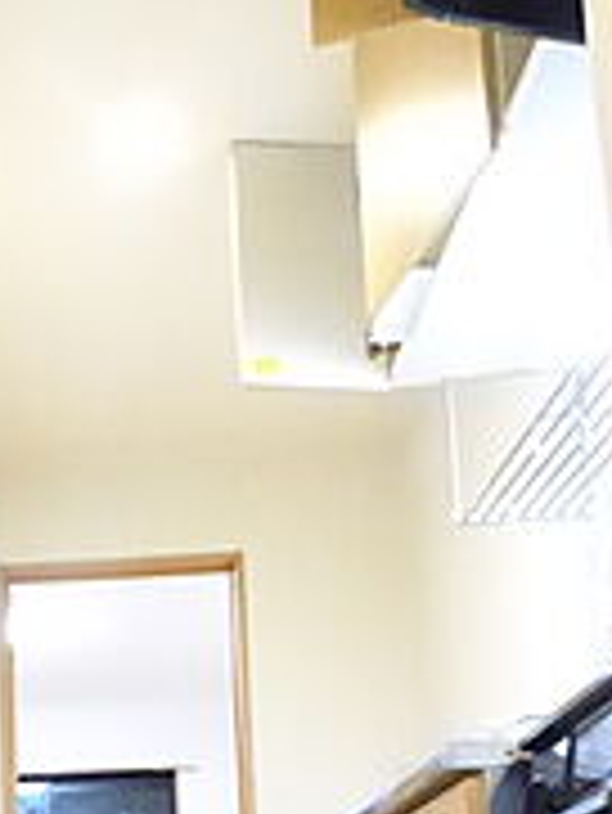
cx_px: -81
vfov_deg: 32.5
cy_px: 859
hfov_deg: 25.3
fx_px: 1248
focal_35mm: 53
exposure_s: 1/80
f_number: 2.8
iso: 3200
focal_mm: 3.58
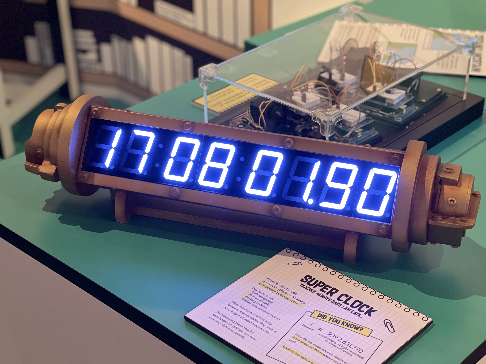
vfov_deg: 22.9
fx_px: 899
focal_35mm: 64
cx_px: 243
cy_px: 182
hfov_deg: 30.3
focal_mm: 7.5
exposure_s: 1/33
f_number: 2.2
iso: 400
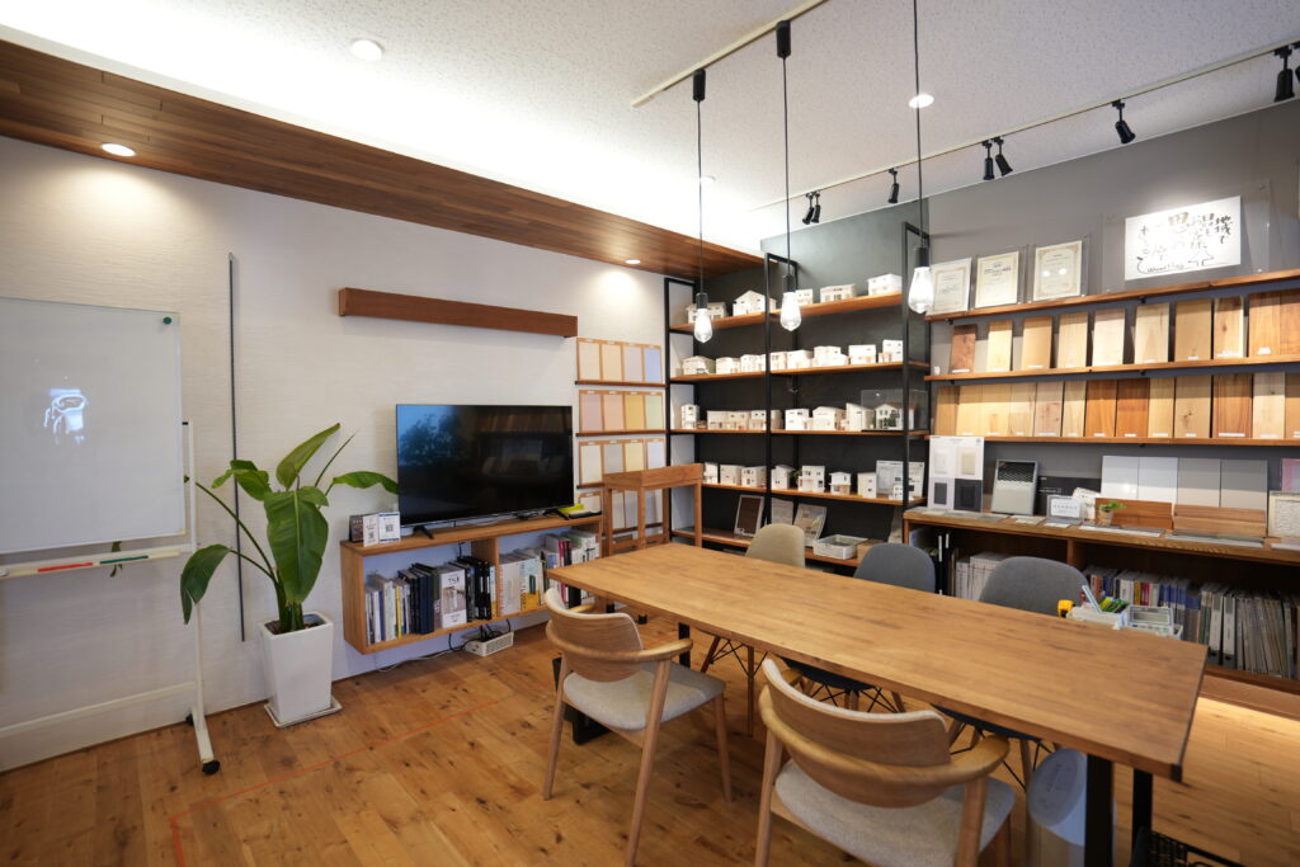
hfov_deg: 96.7
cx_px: 650
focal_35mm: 16
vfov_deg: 73.8
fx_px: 578
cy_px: 434
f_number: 2.8
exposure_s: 1/25
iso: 160
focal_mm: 16
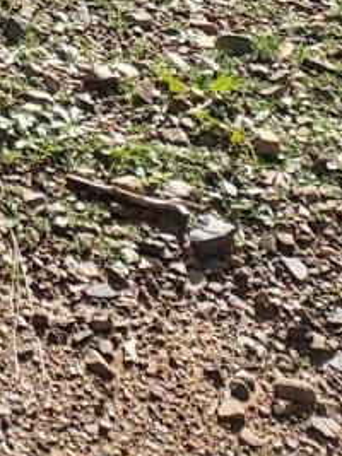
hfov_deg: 7.6
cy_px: -989
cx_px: -498
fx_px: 2373
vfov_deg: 8.7
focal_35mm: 180
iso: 40
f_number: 1.8
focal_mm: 4.6
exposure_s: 1/831
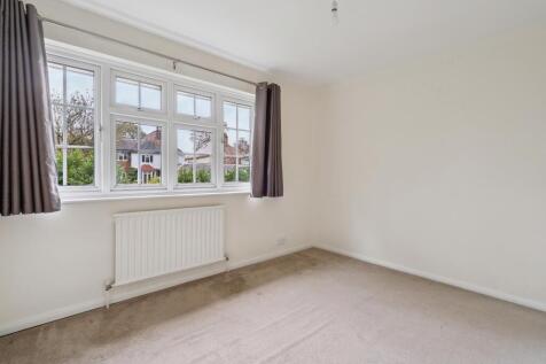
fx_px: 243
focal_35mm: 16
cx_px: 273
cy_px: 182
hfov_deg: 96.8
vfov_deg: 73.7
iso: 320
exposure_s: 1/15
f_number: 8
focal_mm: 16
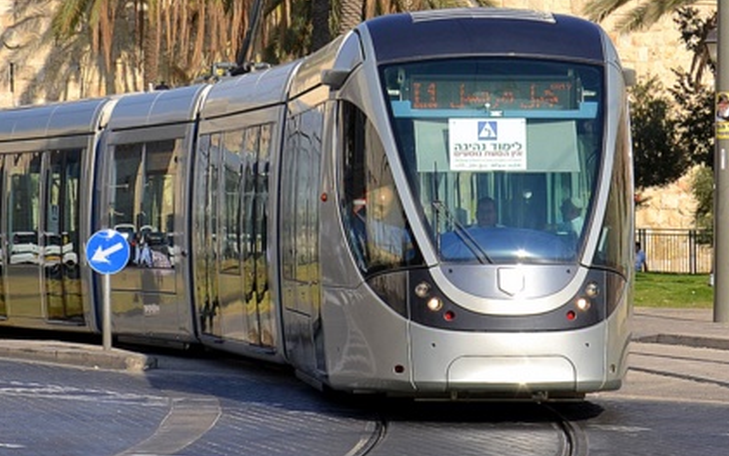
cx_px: 298
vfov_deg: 8.6
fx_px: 3028
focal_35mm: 152
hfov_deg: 13.7
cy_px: 91
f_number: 9
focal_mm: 35
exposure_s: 1/250
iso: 100
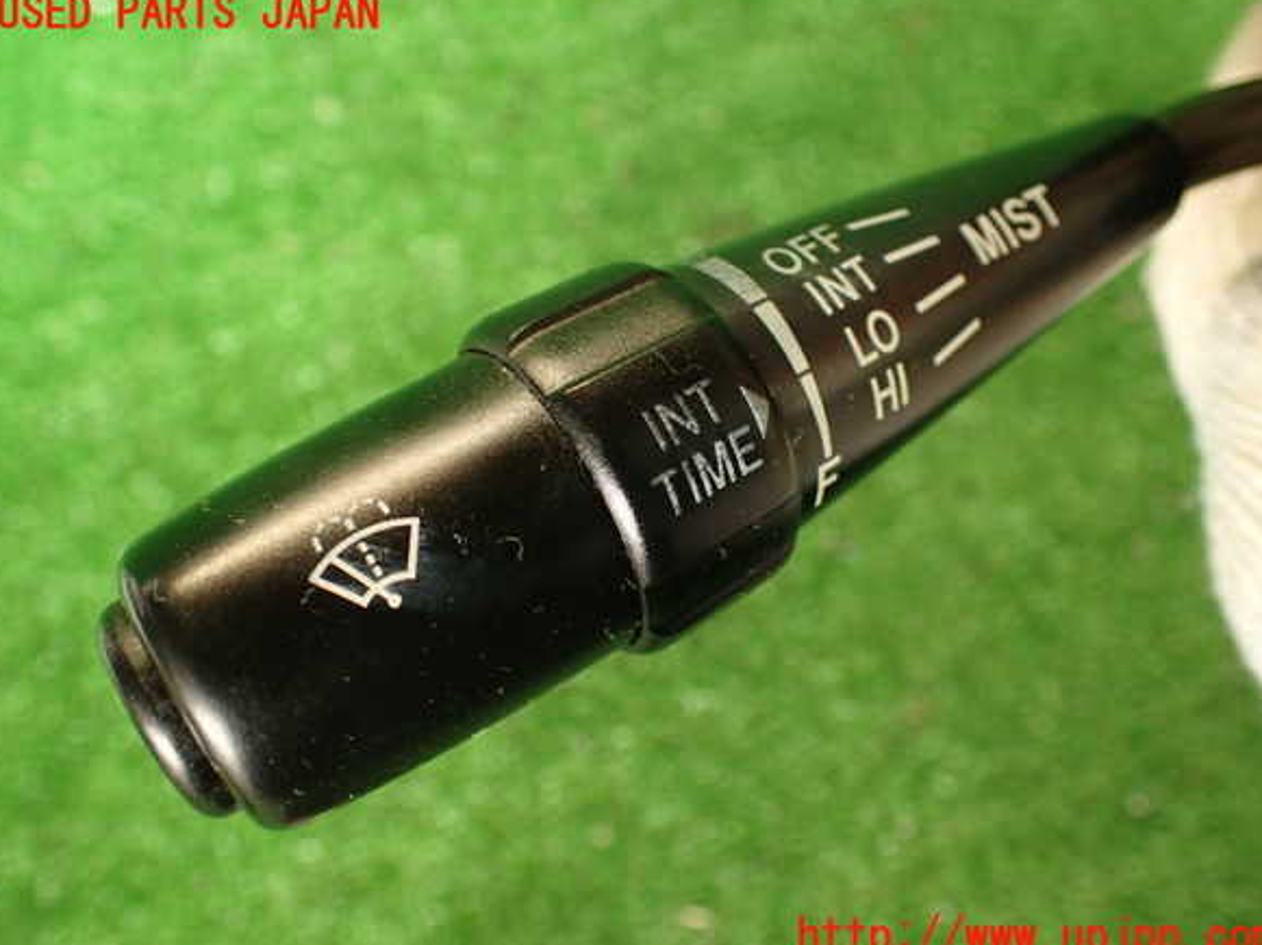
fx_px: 1129
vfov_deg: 45.4
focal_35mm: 31
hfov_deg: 58.4
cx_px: 636
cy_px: 476
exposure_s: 1/30
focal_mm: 5.4
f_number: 2.3
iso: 250
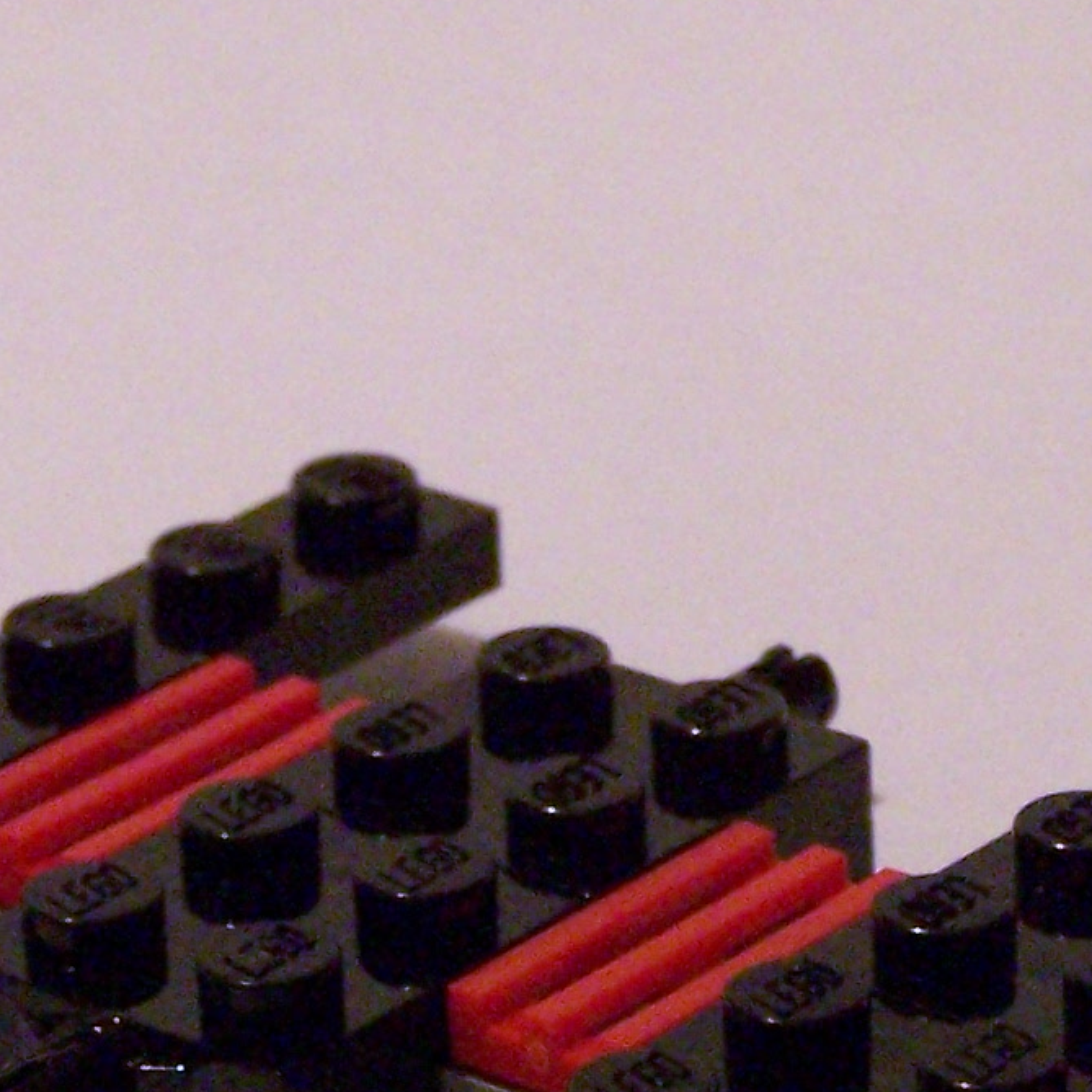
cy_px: 664
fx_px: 8137
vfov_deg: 7.7
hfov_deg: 7.7
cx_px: 914
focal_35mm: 228
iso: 400
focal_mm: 11.1
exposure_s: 1/20
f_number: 3.2
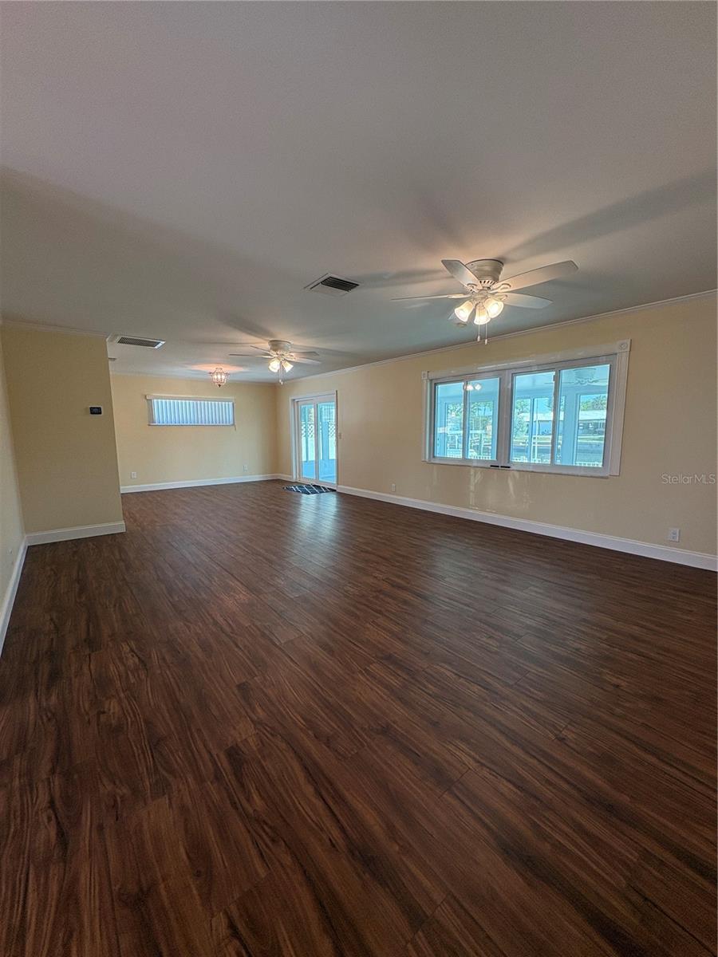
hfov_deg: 85.7
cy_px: 478
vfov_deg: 102.1
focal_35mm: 14
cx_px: 359
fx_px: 387
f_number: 2.2
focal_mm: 2.22
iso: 160
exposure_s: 1/120
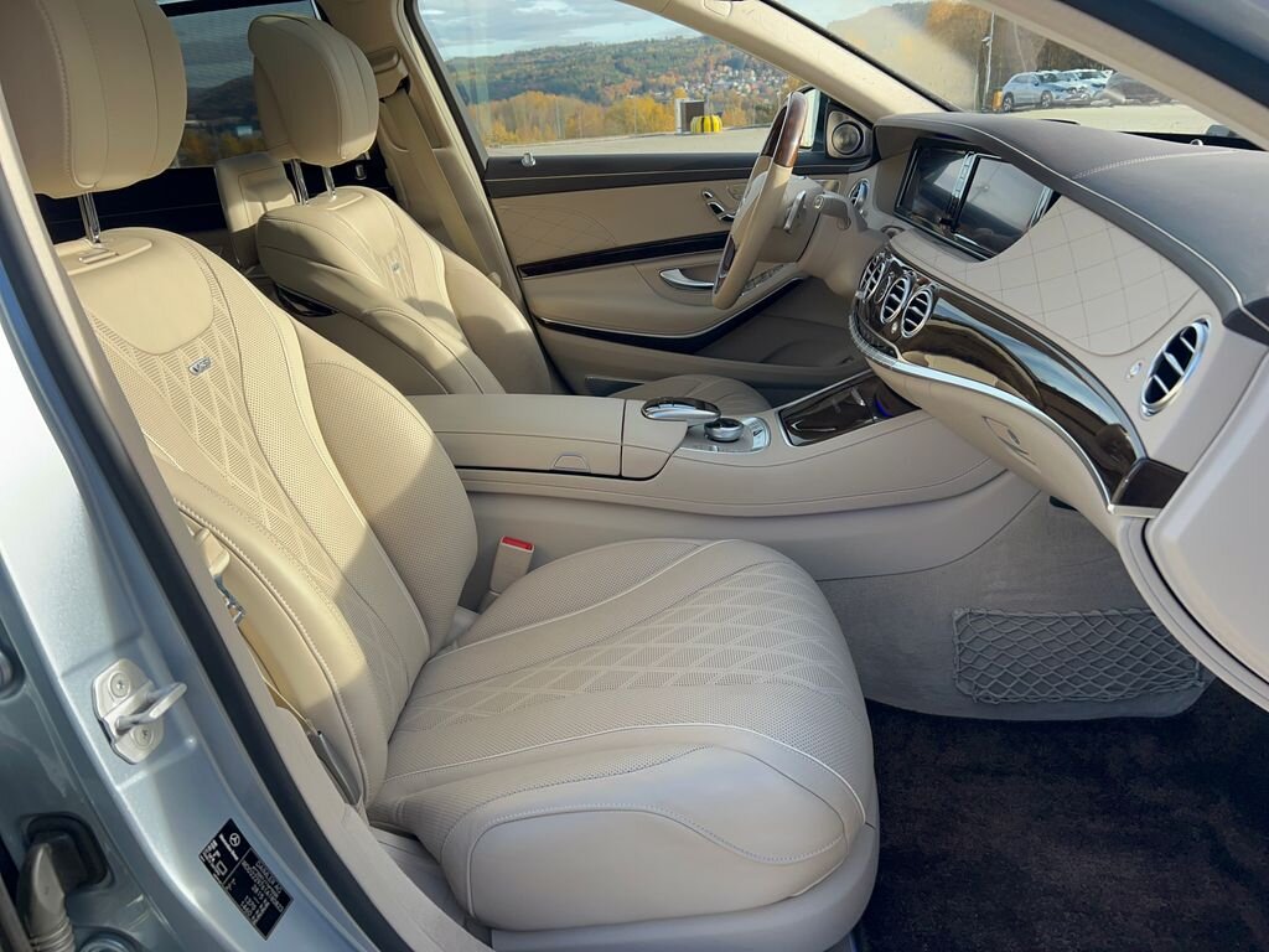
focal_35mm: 26
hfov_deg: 67.3
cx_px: 634
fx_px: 953
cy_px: 476
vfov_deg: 53.1
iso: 50
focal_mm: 5.7
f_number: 1.5
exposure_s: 1/894
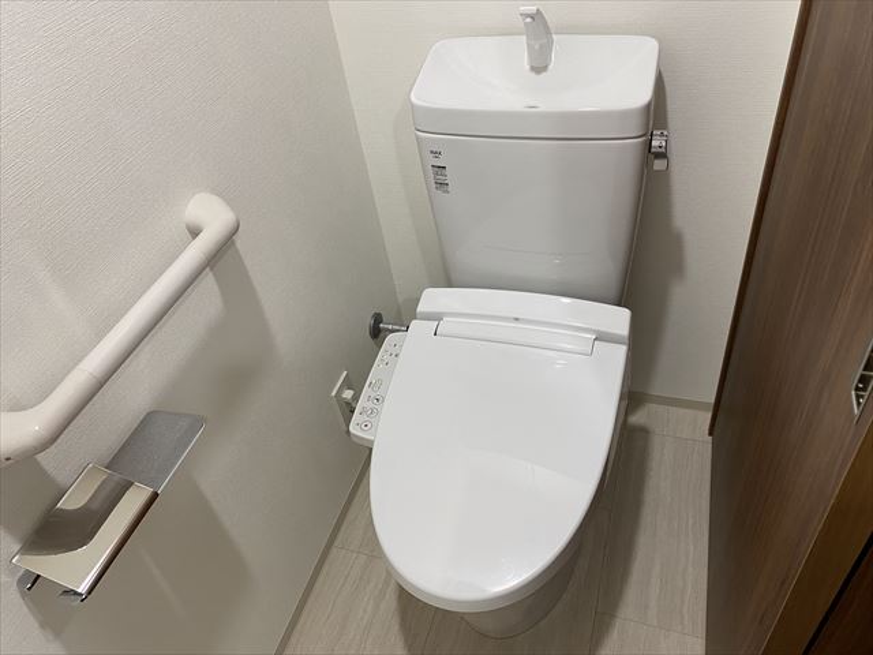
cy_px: 328
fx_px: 656
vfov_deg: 53.1
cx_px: 436
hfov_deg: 67.3
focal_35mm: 26
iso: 100
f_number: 1.8
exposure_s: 1/50
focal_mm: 4.25
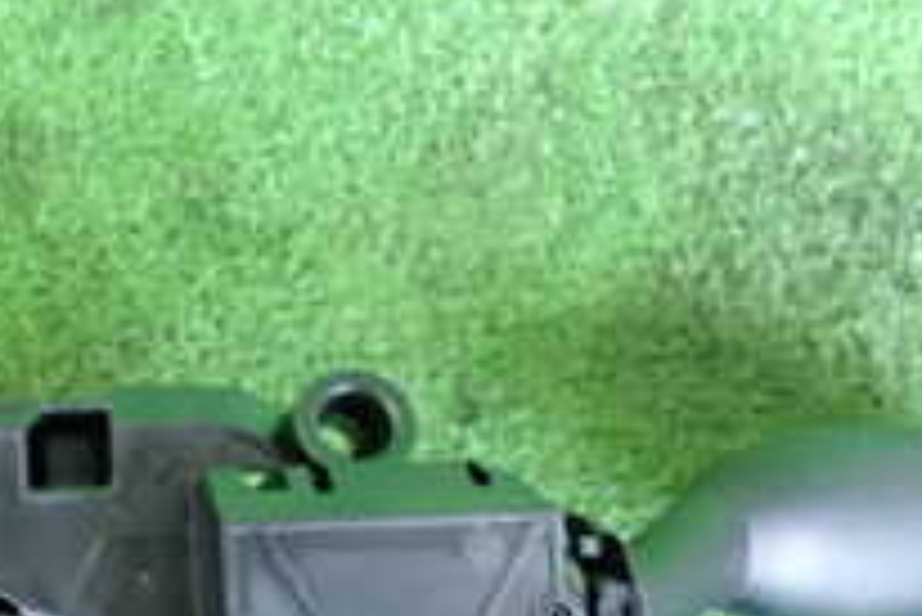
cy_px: 742
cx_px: 22
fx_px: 1948
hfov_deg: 25.4
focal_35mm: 76
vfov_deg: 17.2
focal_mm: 4.5
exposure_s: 1/30
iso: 320
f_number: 2
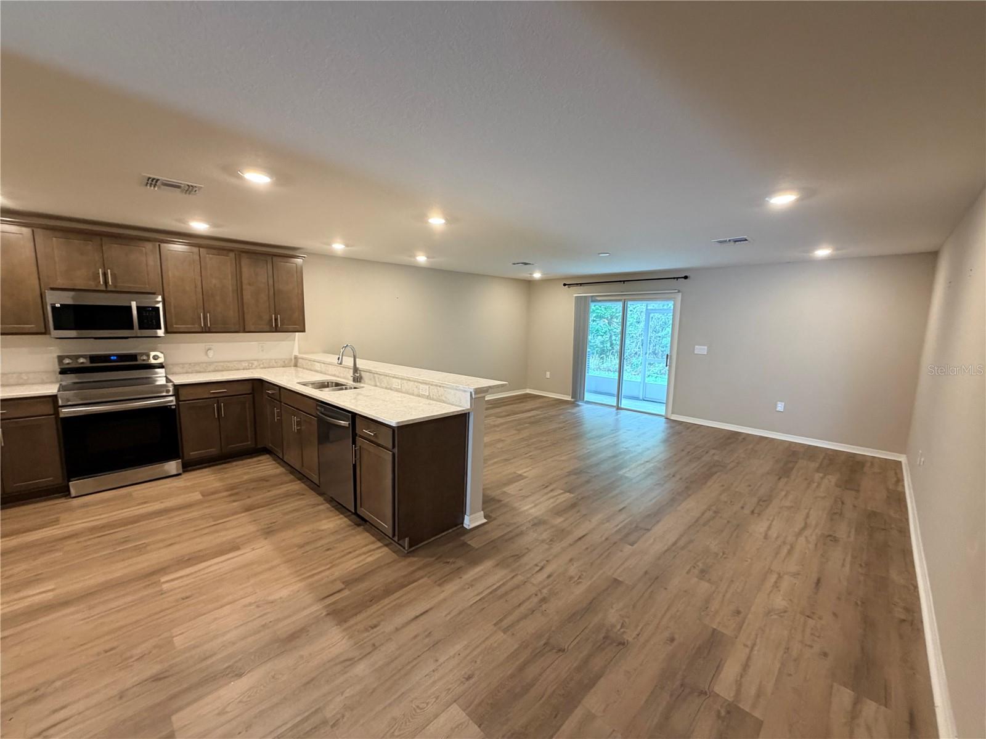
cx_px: 493
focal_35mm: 14
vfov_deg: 85.7
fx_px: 399
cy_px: 370
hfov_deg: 102.1
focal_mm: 2.22
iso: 250
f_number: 2.2
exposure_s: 1/60
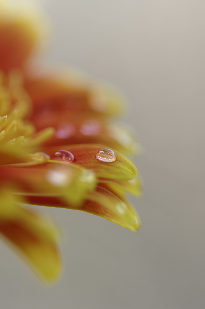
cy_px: 154
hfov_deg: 9.1
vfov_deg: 13.7
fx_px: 1283
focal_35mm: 150
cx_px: 102
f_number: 2.8
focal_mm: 100
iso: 100
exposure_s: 1/180
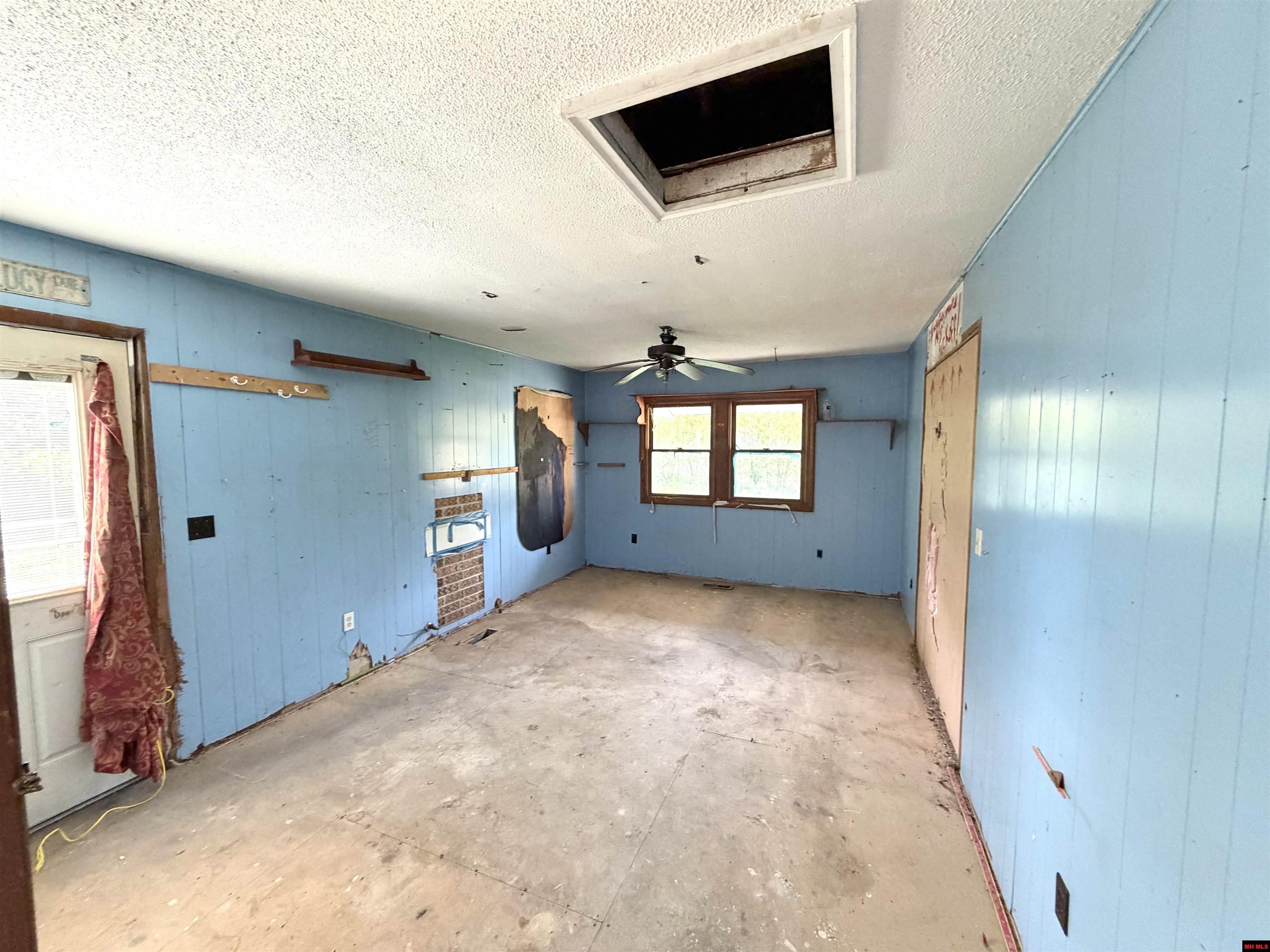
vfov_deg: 85.7
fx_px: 514
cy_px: 476
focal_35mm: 14
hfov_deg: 102.1
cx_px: 635
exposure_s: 1/85
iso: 320
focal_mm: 2.22
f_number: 2.2
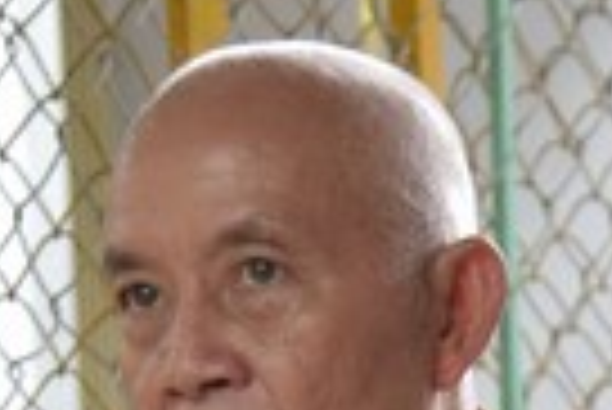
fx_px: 4067
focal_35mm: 239
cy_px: 685
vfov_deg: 5.7
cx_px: 1044
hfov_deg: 8.3
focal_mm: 50
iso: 400
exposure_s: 1/80
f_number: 4
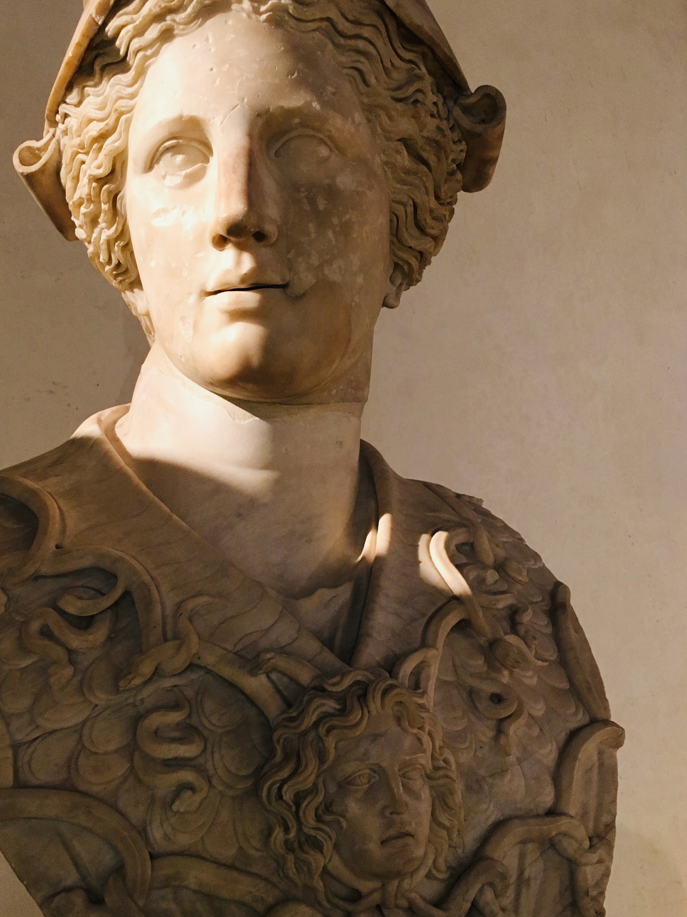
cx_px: 276
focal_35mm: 36
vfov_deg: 51.3
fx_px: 953
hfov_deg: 39.5
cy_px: 475
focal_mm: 4.15
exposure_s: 1/33
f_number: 2.2
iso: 160
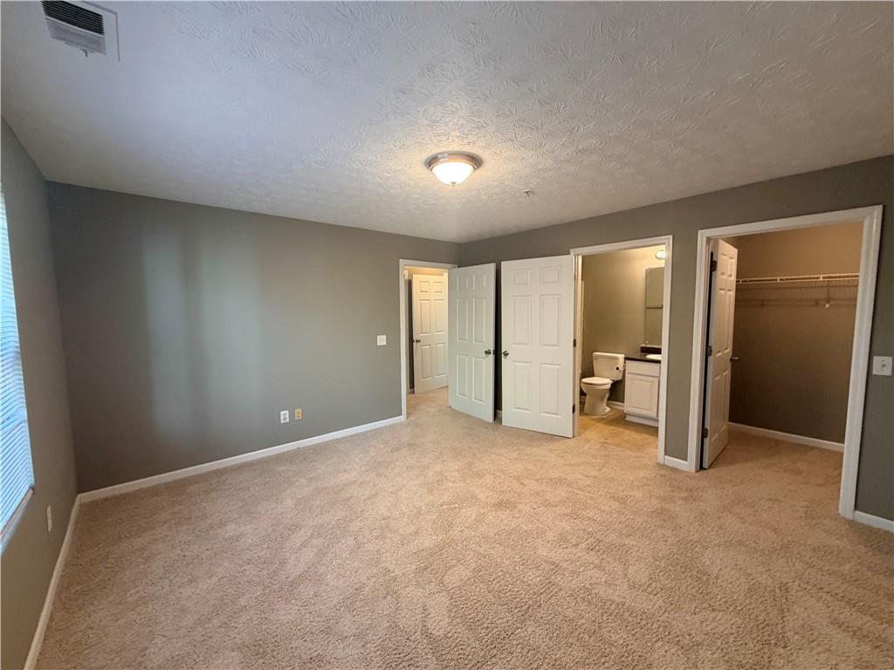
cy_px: 335
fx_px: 362
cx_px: 447
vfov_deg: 85.7
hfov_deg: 102.1
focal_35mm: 14
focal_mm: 2.22
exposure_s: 1/60
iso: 320
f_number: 2.2
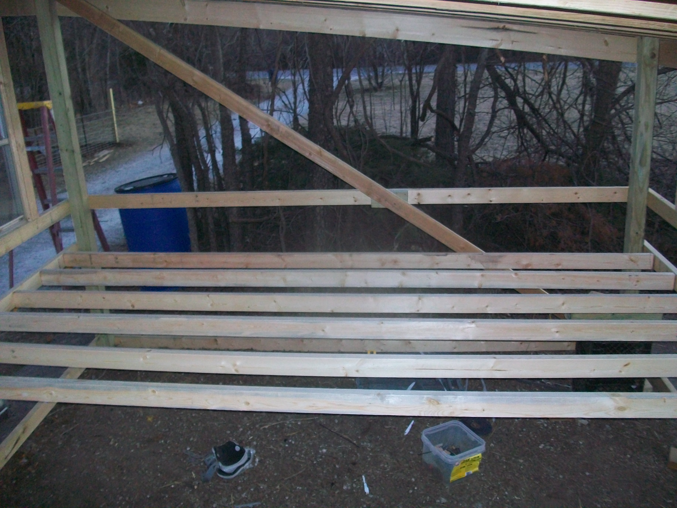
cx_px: 338
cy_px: 254
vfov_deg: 44.2
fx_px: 626
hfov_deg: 56.8
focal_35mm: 32
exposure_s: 1/60
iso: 160
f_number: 2.8
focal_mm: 5.7
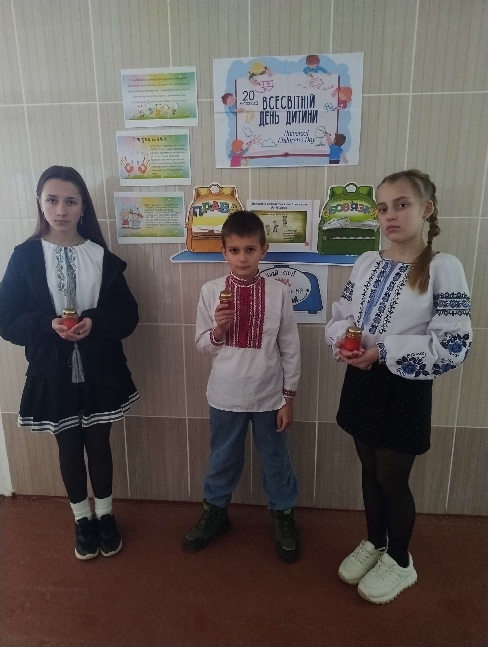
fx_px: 450
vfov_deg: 71.5
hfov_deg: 56.9
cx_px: 244
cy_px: 324
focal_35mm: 24
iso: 6848
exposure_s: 1/16.7
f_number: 1.8
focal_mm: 5.56
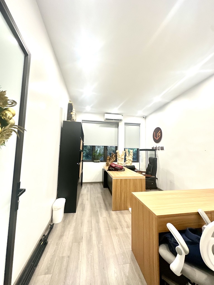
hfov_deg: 85.7
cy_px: 142
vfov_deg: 102.1
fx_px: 115
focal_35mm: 14
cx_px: 107
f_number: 2.2
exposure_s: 1/100
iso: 250
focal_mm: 2.22
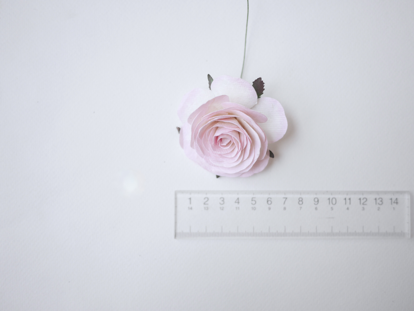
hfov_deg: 46.8
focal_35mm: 40
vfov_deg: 36.0
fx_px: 479
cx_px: 207
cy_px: 156
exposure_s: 1/60
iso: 800
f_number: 1.7
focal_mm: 20
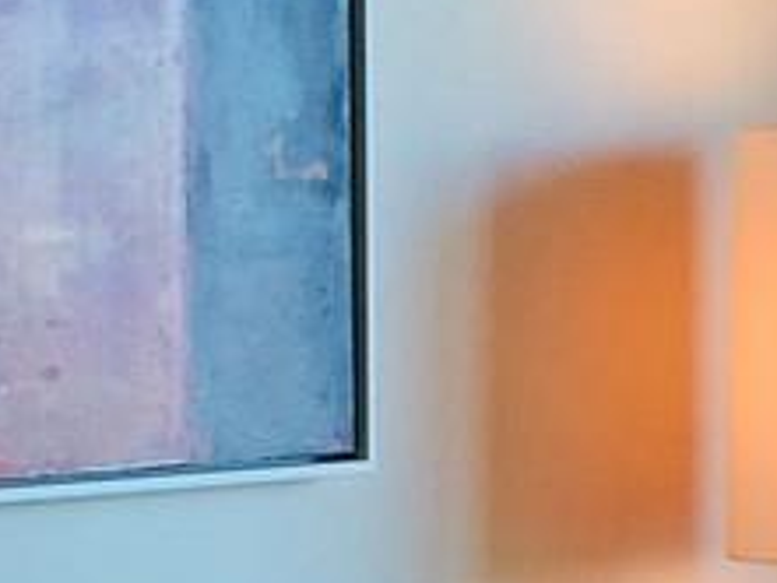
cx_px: 327
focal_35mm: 210
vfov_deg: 6.9
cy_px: 994
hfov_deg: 9.4
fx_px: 4716
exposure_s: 1/40
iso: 32
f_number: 2.2
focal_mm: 4.15
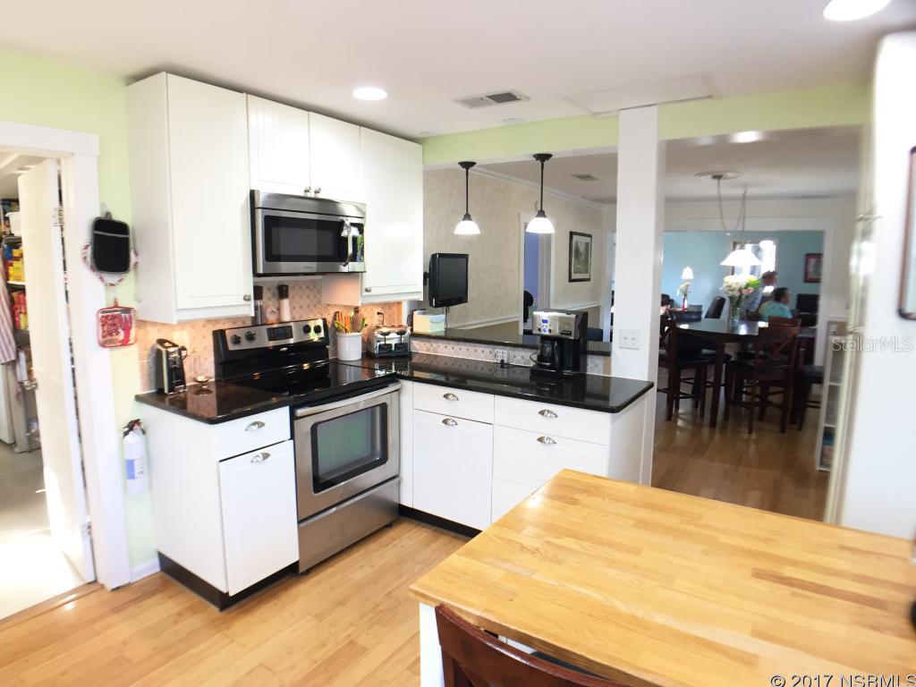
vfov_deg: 48.2
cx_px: 458
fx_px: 767
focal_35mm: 29
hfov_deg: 61.7
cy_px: 344
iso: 80
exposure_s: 1/30
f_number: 2.2
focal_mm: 4.15
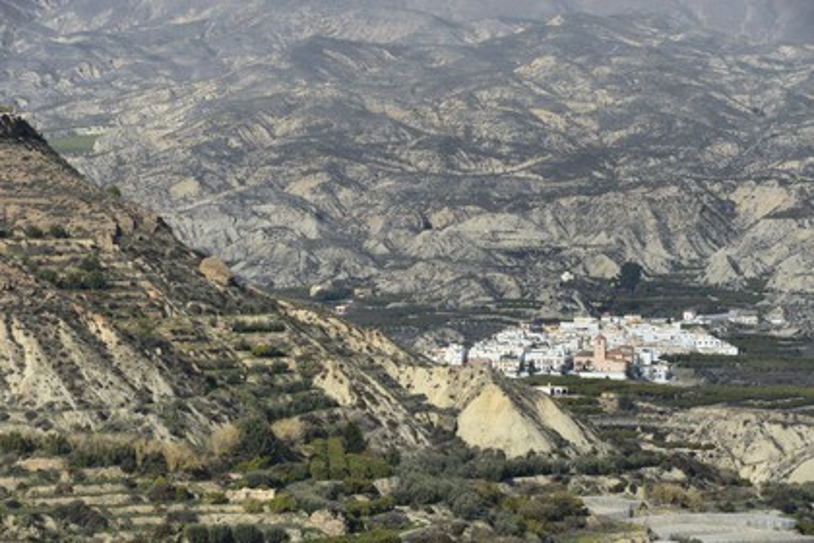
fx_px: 4522
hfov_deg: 10.3
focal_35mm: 200
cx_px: 407
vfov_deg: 6.9
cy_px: 272
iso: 200
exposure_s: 1/250
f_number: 14
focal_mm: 200
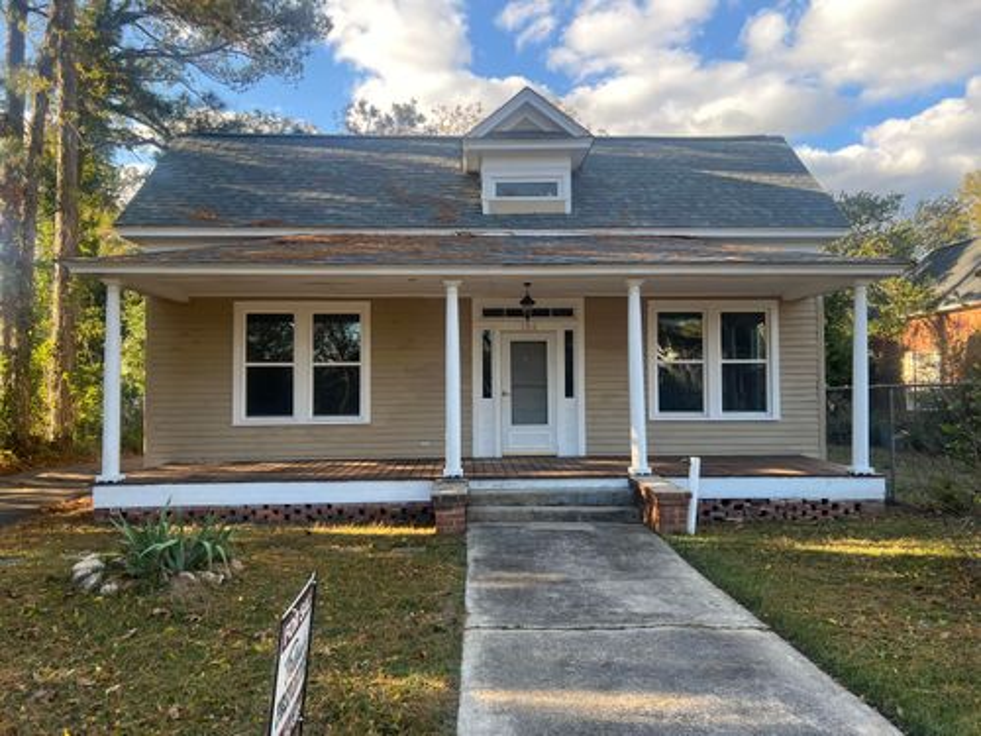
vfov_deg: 53.1
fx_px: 737
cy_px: 368
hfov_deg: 67.3
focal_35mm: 26
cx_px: 490
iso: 50
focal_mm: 5.7
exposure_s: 1/380
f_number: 1.5
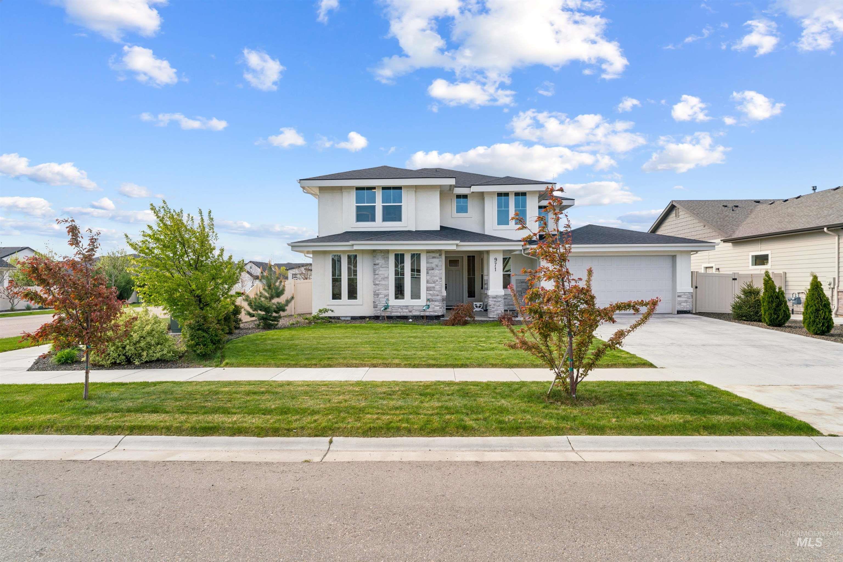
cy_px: 281
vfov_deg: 63.5
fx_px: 454
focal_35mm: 19
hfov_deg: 85.7
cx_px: 422
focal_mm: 19.4
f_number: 13
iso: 400
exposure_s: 1/200
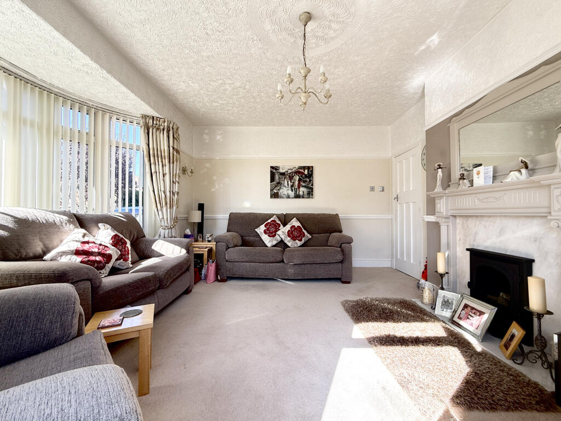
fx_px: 227
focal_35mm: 14
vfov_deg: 85.7
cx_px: 280
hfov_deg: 102.1
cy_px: 210
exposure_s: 1/121
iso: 64
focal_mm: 2.22
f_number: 2.2
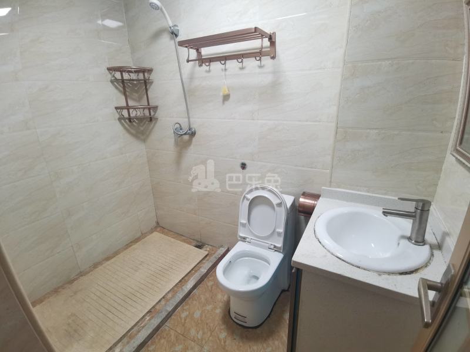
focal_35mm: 17
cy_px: 176
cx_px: 235
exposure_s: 1/30
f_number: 2.2
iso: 200
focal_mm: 2.26
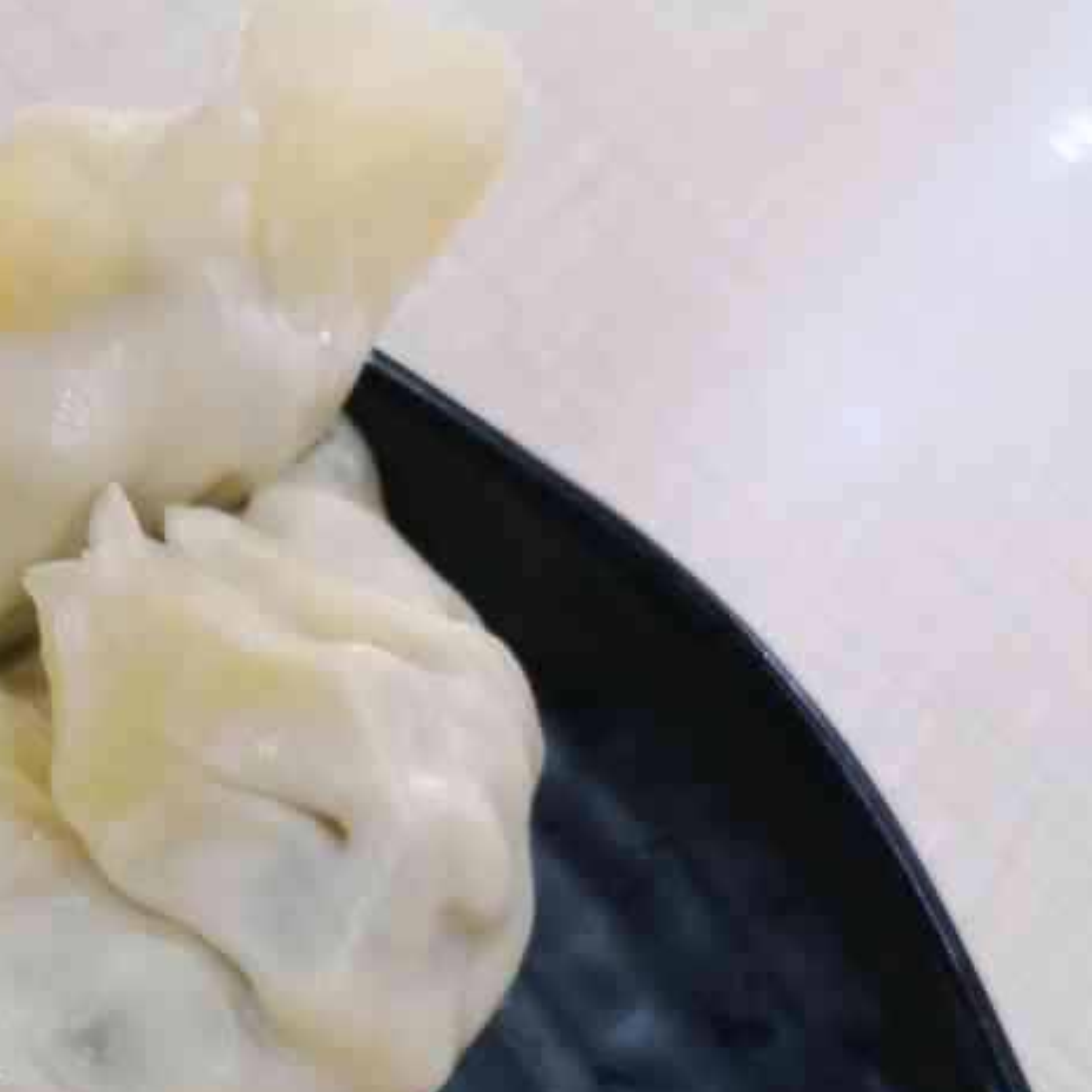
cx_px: 424
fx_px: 1713
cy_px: 903
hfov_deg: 35.2
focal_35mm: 48
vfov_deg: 34.1
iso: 200
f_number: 1.6
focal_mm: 3.95
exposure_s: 1/50
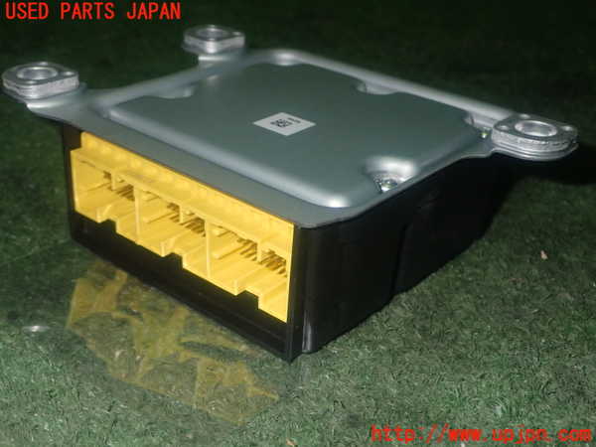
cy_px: 224
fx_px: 809
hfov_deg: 40.4
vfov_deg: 30.9
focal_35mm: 47
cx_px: 298
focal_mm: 8.4
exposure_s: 1/50
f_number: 9
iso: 400
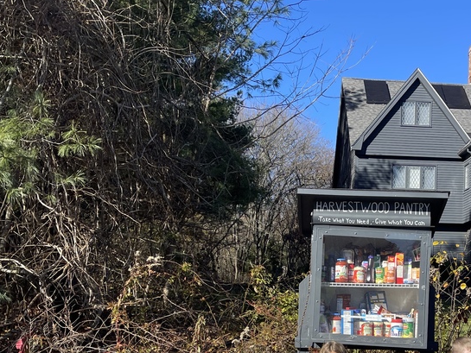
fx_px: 640
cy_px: 284
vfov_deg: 30.1
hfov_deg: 39.6
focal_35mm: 47
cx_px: 336
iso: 32
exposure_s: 1/2597
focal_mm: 5.1
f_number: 1.6
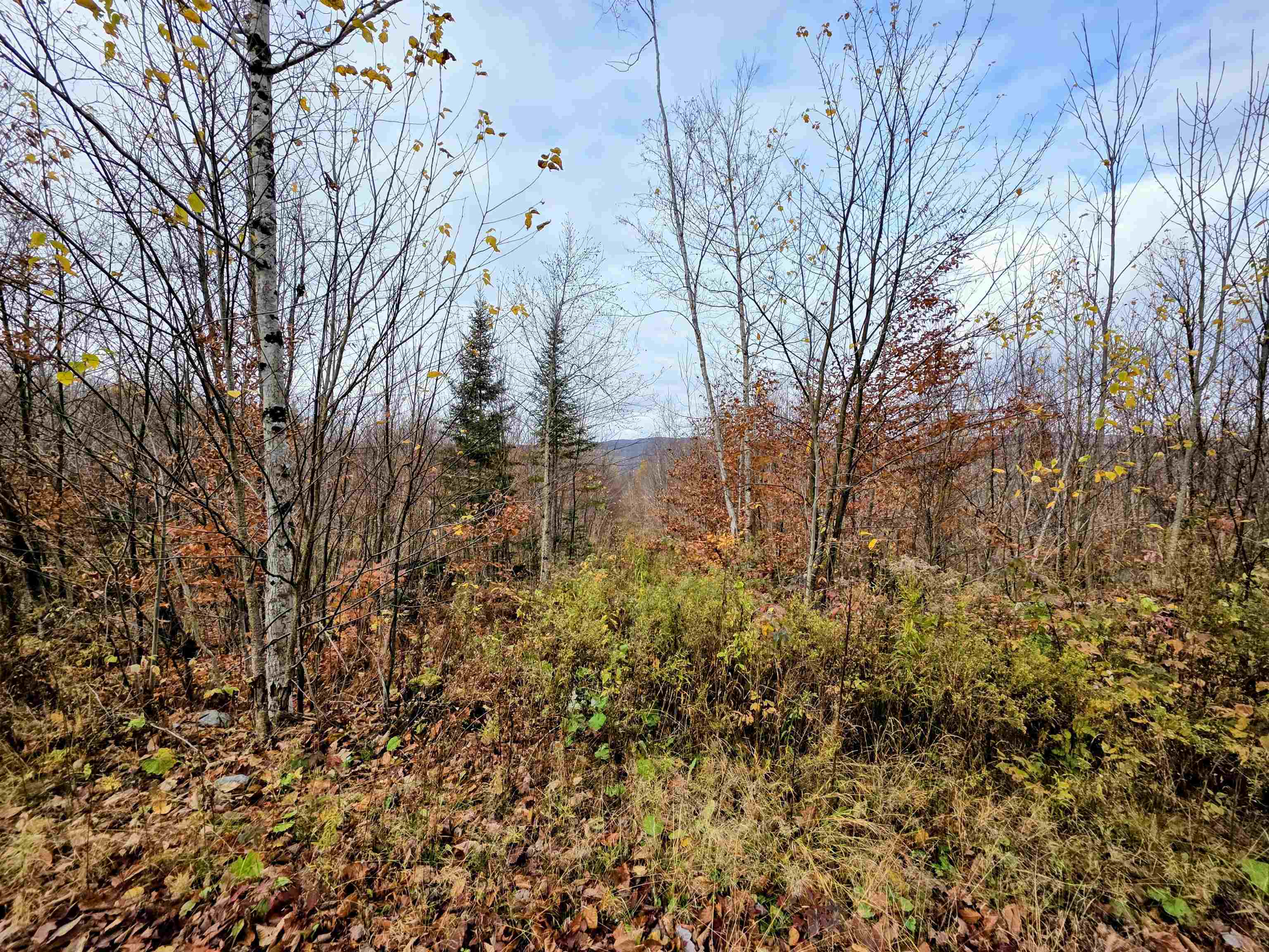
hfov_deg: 106.2
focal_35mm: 13
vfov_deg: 89.9
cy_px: 476
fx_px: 477
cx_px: 634
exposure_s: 1/994
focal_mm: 2.2
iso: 40
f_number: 1.9
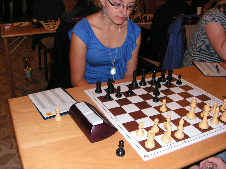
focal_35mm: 36
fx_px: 235
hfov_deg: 51.4
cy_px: 84
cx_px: 113
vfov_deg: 39.7
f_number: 3.2
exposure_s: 1/40
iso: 200
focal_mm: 6
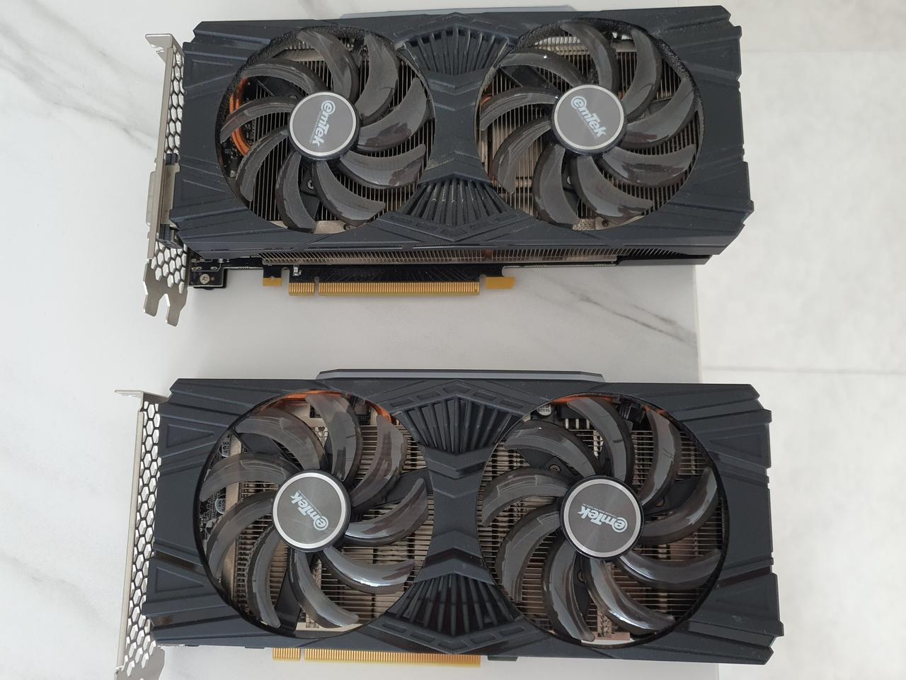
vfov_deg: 53.1
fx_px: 680
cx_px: 453
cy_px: 340
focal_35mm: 26
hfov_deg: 67.3
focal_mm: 4.3
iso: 200
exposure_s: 1/40
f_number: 1.5
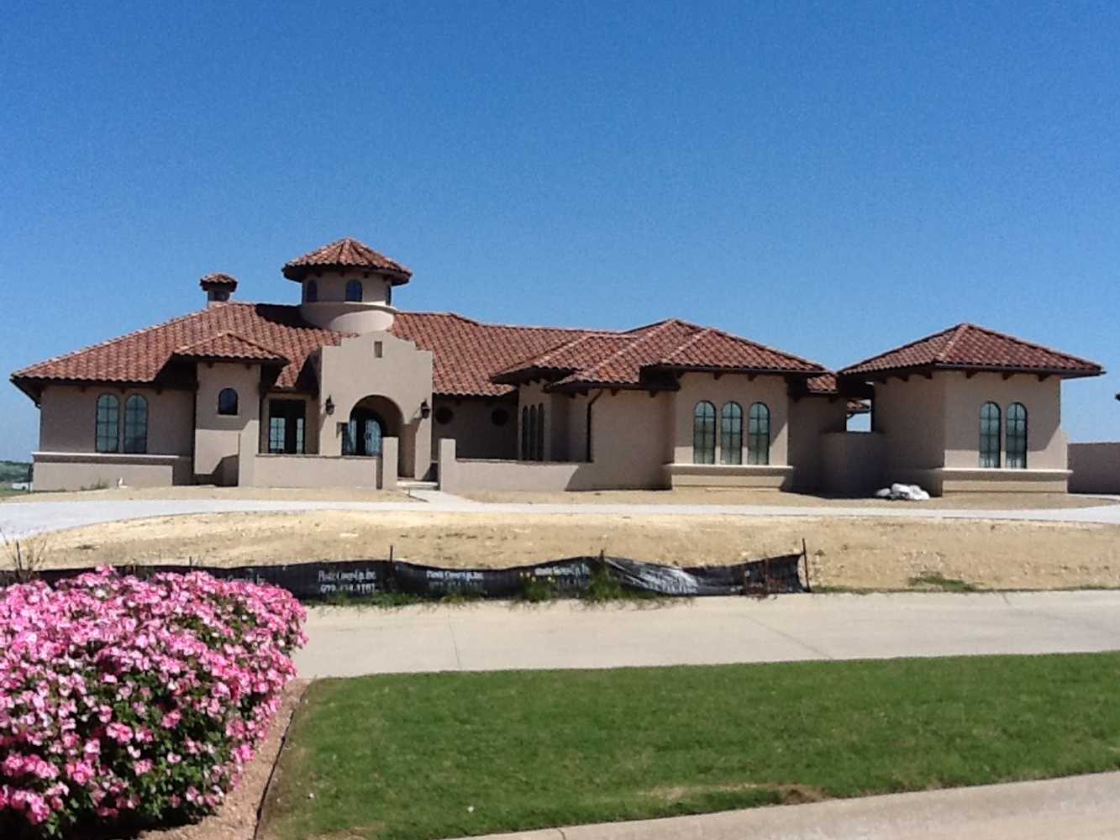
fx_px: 1035
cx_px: 560
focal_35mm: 32
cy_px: 420
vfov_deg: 44.2
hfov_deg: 56.8
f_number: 2.4
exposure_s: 1/2232
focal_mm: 2.03
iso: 64
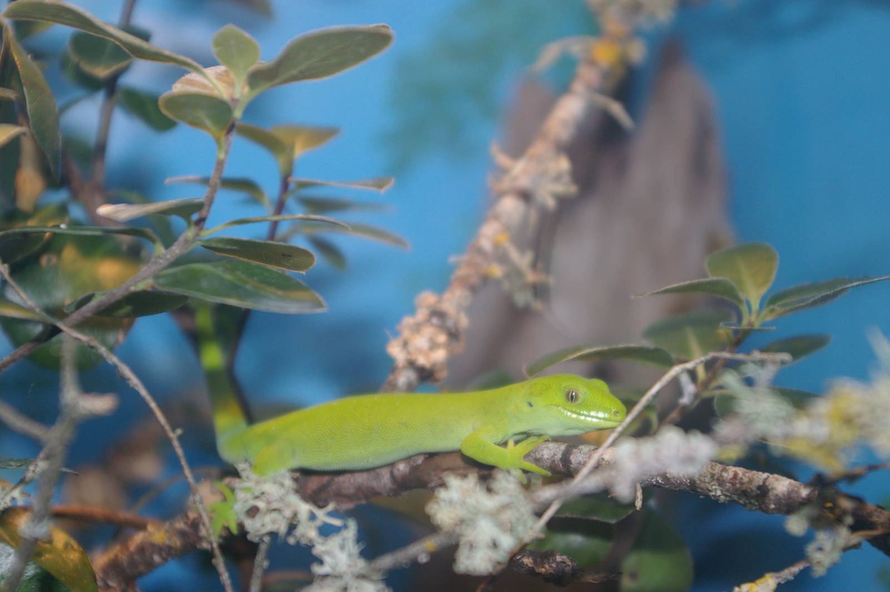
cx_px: 445
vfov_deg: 16.5
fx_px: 2038
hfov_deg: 24.6
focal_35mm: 82
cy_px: 296
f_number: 5.6
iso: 400
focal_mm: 55
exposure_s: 1/60
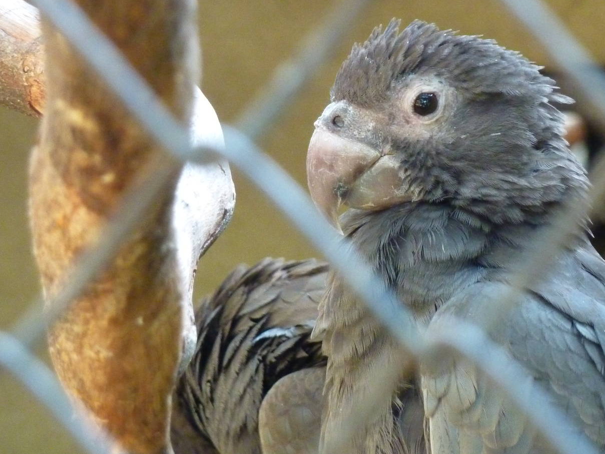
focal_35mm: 397
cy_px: 177
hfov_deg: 5.0
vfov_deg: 3.7
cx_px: 328
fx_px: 6939
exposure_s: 1/30
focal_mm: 49.2
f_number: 4.9
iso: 800
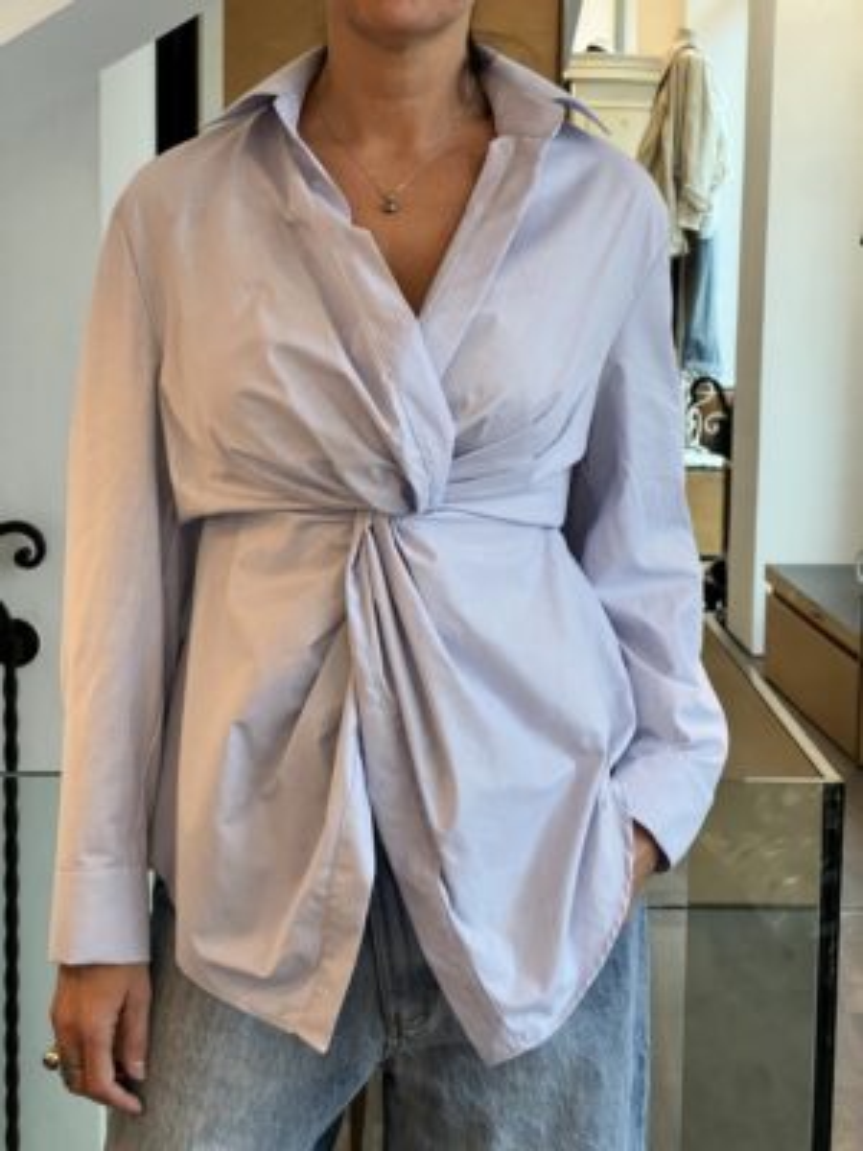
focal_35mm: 77
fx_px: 2560
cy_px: 576
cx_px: 432
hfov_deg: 19.1
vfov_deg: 25.3
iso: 400
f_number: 2.8
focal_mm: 9
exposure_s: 1/50
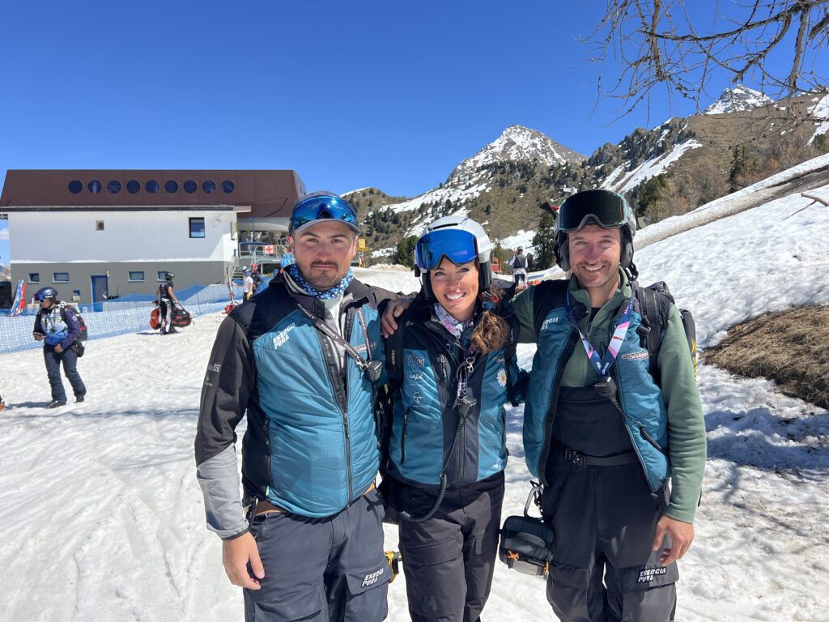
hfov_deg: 67.3
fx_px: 623
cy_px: 311
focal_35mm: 26
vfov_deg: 53.1
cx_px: 414
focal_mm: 5.7
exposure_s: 1/4444
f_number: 1.5
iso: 50
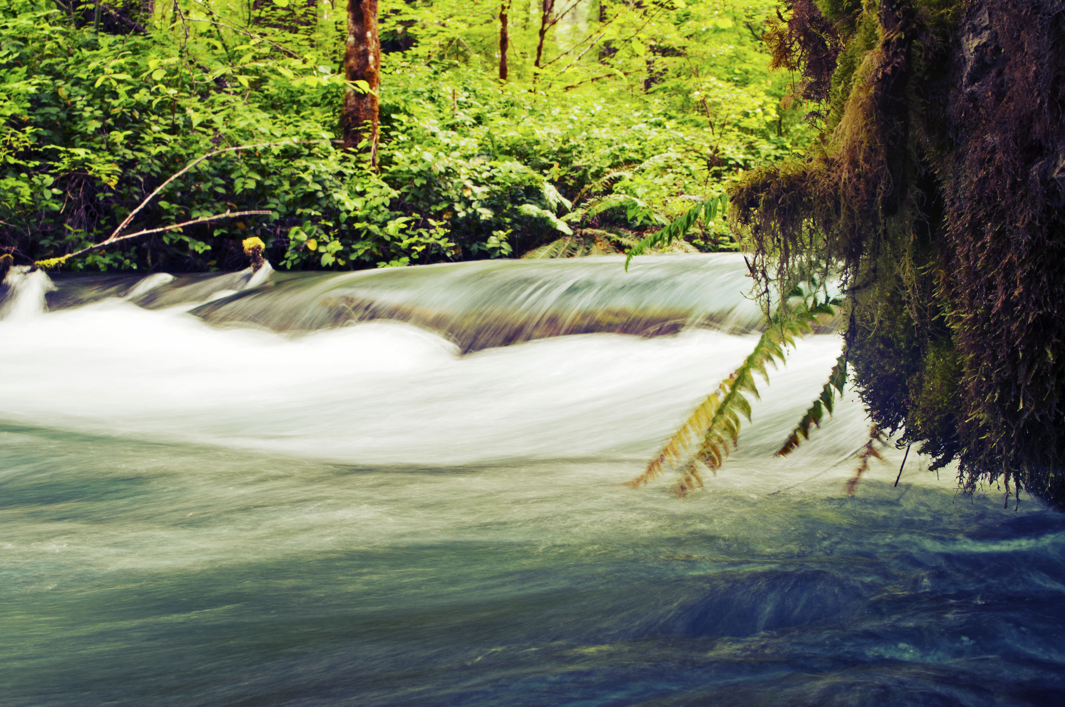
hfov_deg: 41.2
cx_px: 532
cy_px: 354
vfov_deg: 28.0
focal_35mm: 48
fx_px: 1418
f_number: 14
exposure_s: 1/5
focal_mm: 32
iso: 200
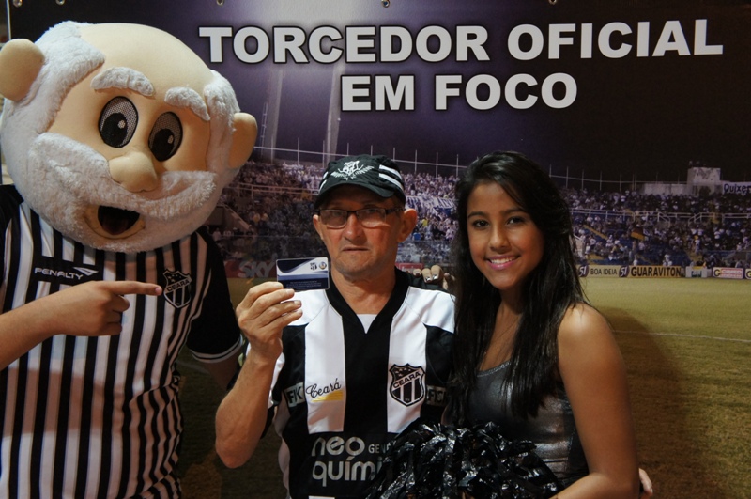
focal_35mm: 58
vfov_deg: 23.1
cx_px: 376
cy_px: 250
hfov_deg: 34.3
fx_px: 1219
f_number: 4.5
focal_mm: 39
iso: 1600
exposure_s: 1/30
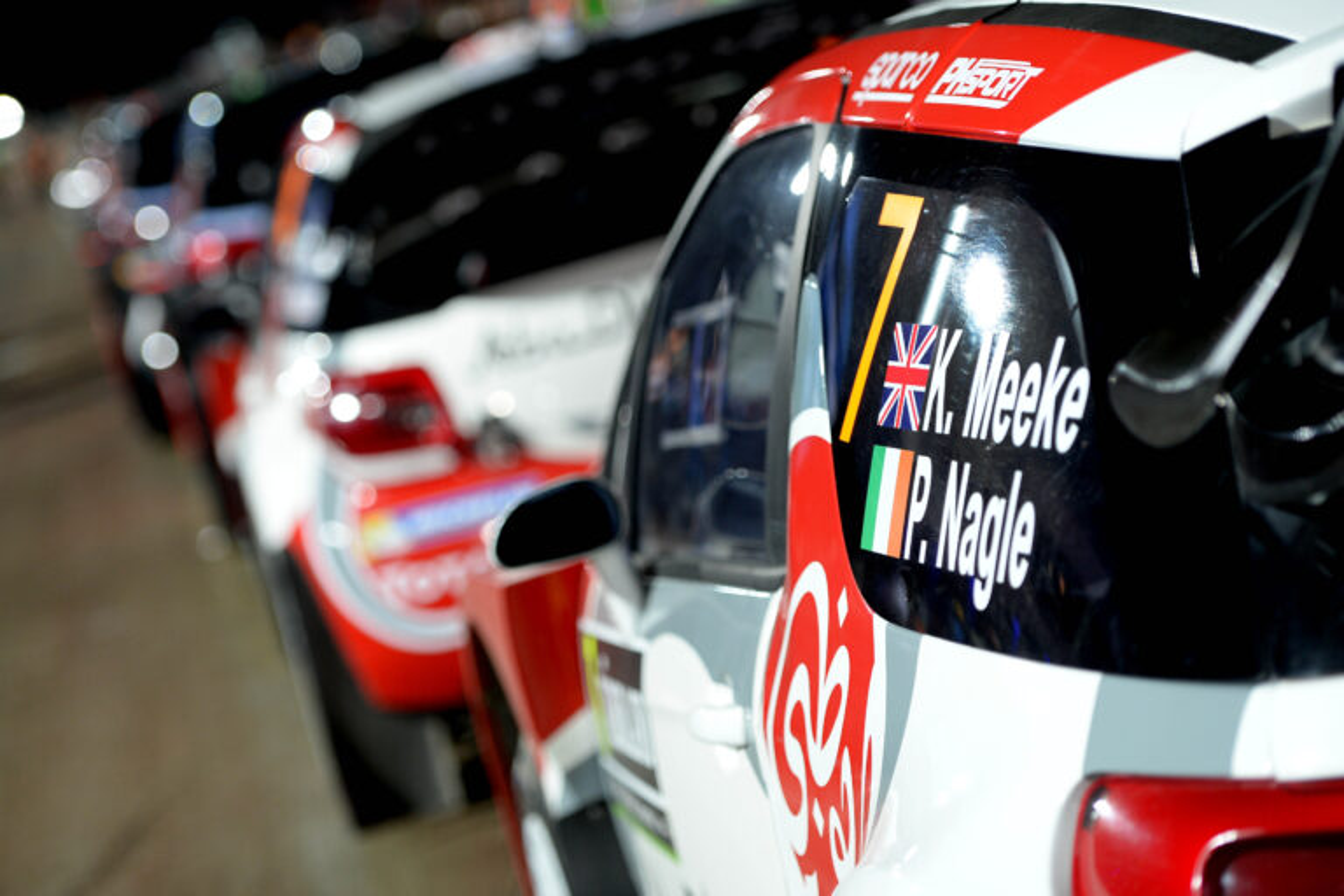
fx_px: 3920
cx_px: 672
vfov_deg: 13.0
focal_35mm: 105
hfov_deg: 19.5
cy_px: 448
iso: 1000
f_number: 2.8
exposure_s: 1/125
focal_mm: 105
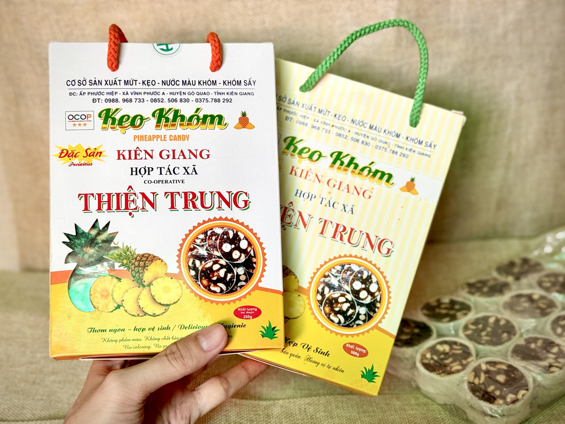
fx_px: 783
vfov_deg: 30.3
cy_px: 212
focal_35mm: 48
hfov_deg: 39.7
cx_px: 282
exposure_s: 1/121
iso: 80
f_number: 1.78
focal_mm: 6.76
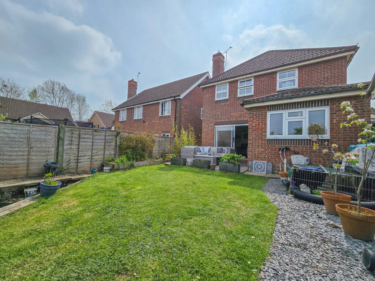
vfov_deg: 89.9
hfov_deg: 106.2
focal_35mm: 13
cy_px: 140
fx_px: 141
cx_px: 188
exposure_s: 1/6000
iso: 50
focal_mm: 2.2
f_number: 2.2
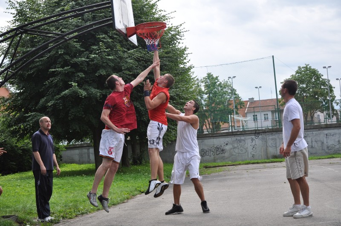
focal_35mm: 72
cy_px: 113
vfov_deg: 18.9
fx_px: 681
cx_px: 170
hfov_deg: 28.1
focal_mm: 48
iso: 500
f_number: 5.6
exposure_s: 1/800
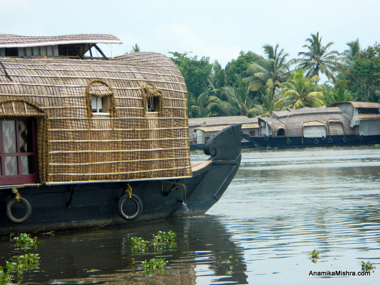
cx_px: 190
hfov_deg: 13.2
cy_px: 142
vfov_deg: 9.9
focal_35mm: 150
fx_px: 1647
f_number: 4.9
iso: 80
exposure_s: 1/400
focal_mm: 27
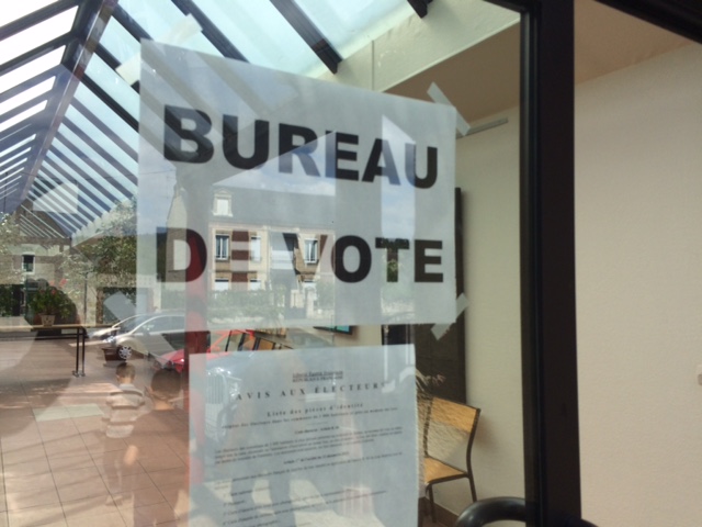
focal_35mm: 29
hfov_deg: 61.7
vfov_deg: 48.2
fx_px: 588
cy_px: 264
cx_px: 351
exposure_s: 1/1282
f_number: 2.2
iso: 32
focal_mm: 4.15
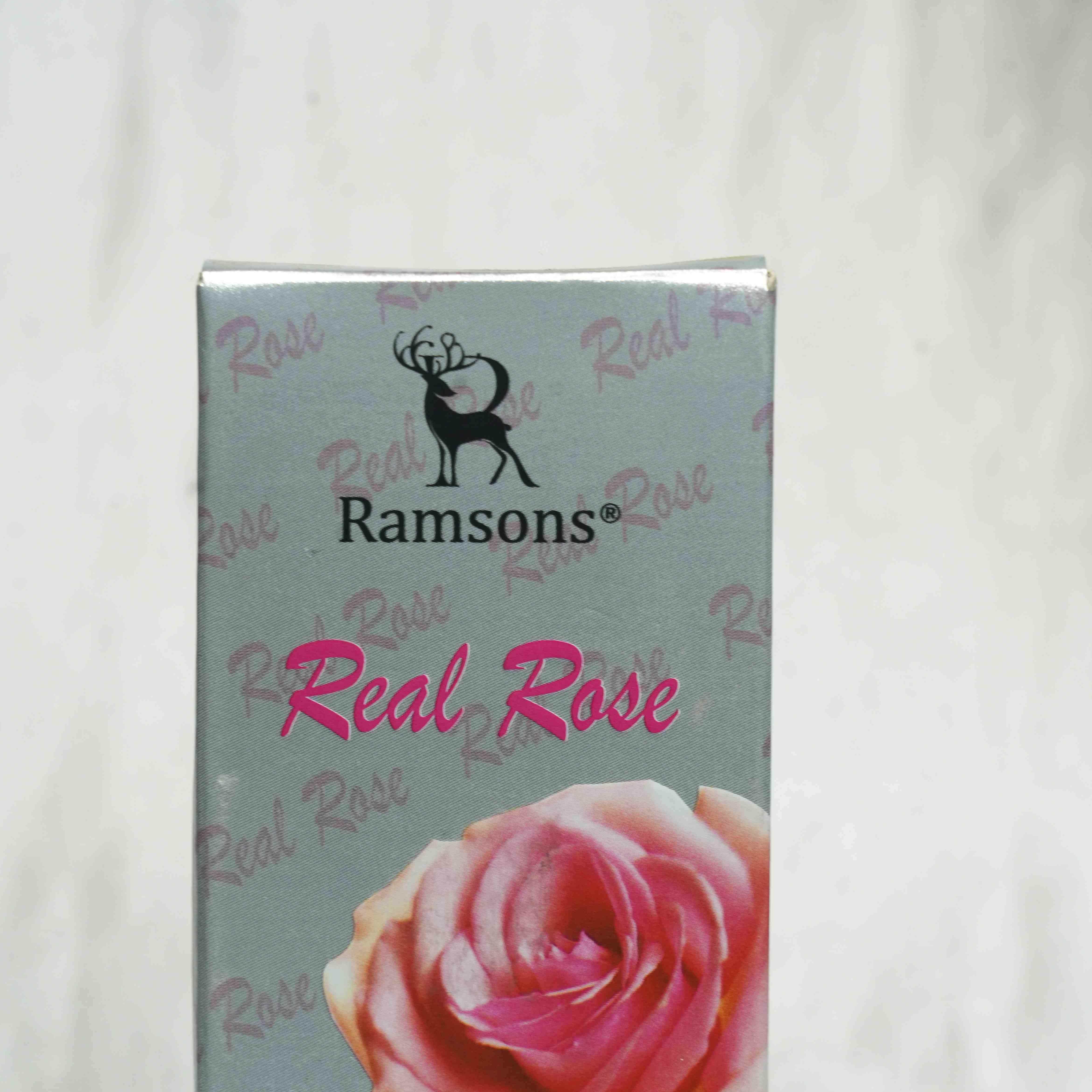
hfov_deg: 13.0
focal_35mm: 134
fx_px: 4783
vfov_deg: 13.0
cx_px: 546
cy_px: 774
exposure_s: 1/125
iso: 1250
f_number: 9
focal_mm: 105
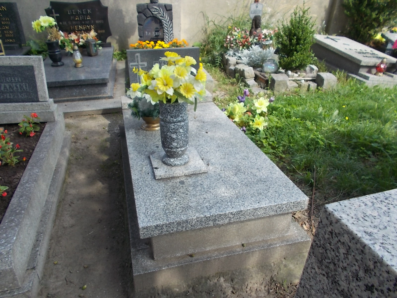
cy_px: 149
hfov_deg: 67.3
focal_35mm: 26
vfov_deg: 53.1
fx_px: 298
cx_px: 198
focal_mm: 4.6
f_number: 3.2
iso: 80
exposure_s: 1/500
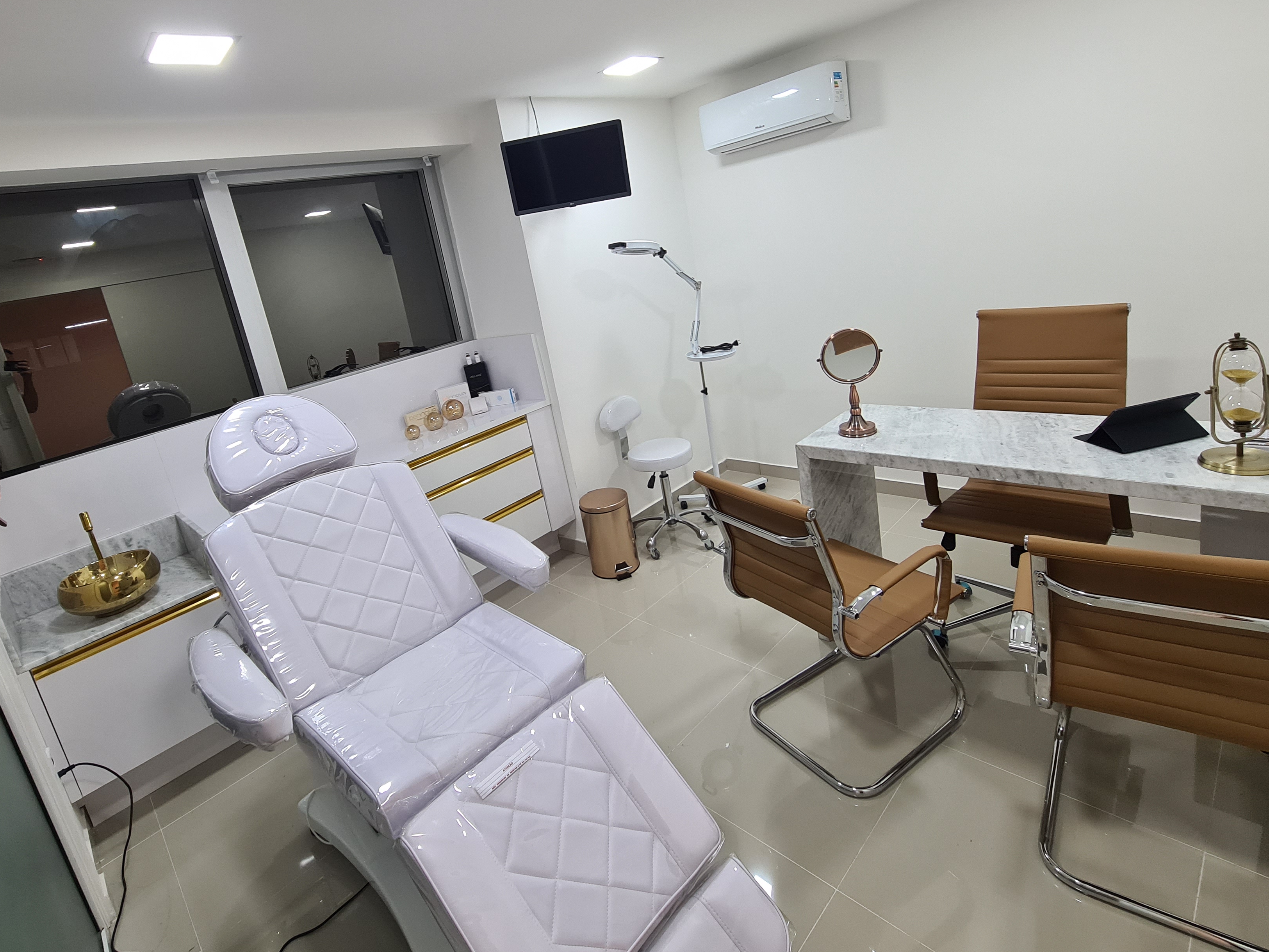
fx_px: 587
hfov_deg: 94.1
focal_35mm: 16
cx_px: 563
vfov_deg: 77.4
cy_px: 393
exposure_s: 1/60
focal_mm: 2.22
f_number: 2.2
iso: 160
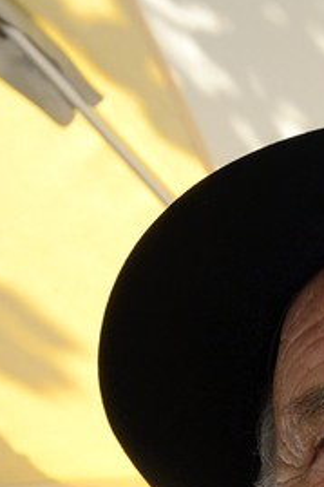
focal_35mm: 238
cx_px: 326
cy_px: 1309
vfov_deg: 7.8
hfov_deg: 5.8
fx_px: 3217
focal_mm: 40
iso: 400
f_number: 9
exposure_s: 1/80
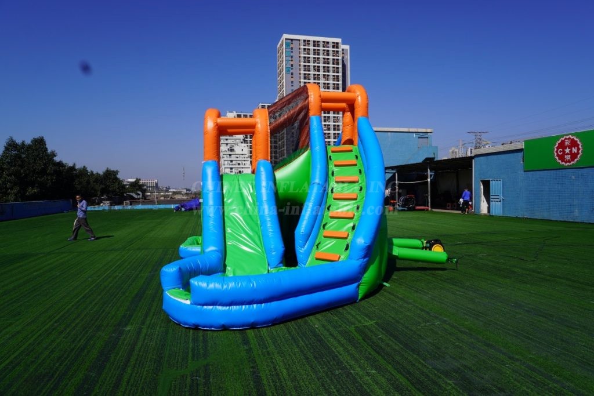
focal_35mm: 24
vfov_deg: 53.1
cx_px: 297
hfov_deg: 73.7
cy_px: 198
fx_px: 396
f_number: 10
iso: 100
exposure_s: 1/320
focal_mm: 16
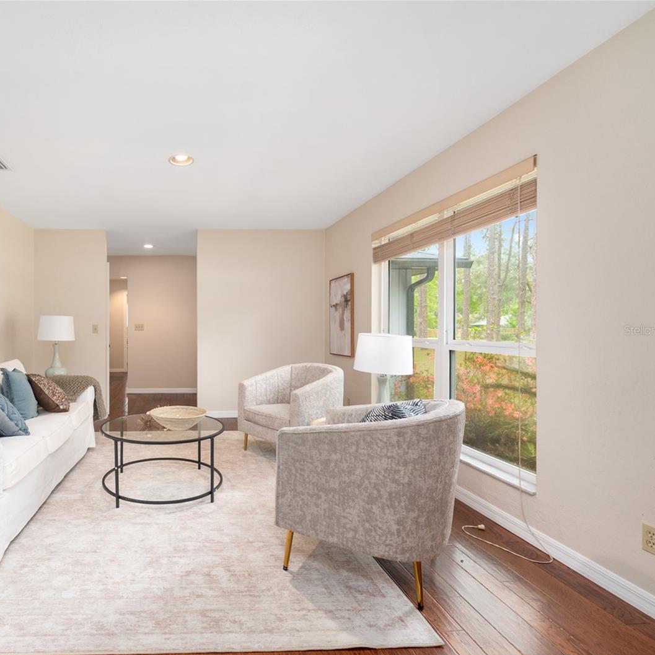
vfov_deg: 80.7
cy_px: 330
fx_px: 385
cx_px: 183
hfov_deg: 76.2
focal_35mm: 18
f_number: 7.1
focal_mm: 14
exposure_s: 1/4
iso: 400
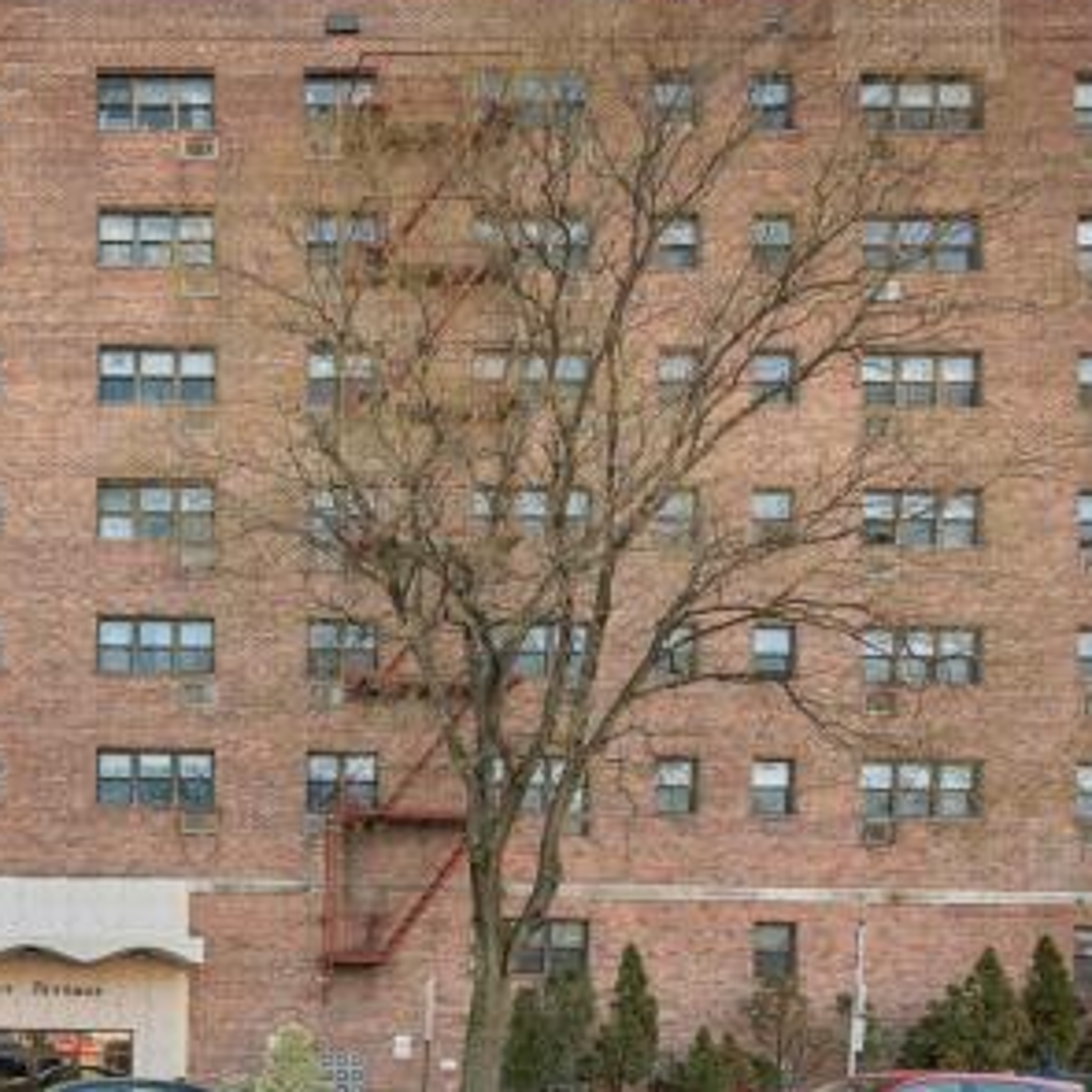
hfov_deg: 48.4
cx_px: 67
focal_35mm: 29
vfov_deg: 53.9
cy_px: 772
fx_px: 1035
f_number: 11
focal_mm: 14
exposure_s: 1/60
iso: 200
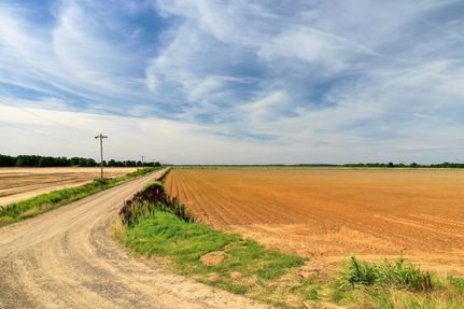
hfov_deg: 65.5
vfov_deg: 46.4
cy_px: 154
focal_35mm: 28
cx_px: 232
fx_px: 361
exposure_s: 1/200
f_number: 4.5
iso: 100
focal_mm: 10.26
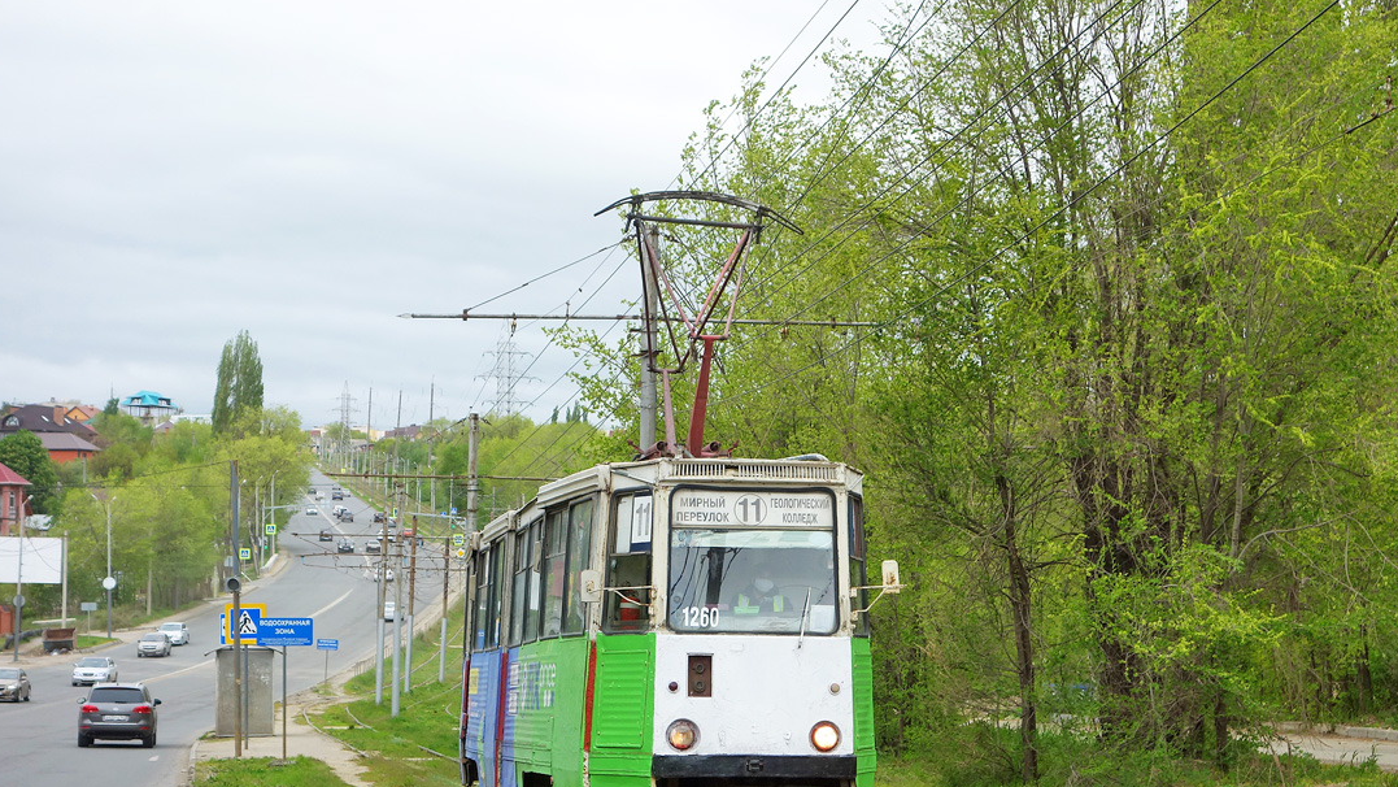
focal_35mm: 84
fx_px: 3114
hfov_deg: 25.3
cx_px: 740
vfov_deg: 14.4
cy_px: 429
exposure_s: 1/500
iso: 125
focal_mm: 26.57
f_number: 5
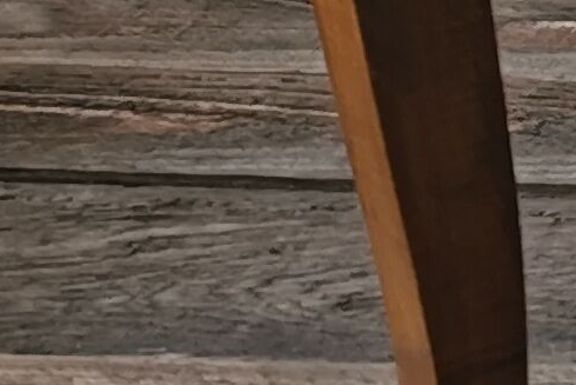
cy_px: -442
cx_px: 1894
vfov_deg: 6.4
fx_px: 3345
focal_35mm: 209
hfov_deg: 8.0
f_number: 1.6
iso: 50
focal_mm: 5.56
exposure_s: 1/761
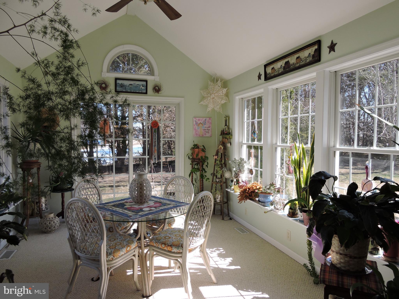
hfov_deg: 71.6
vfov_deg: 56.8
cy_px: 150
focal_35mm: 24
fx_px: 277
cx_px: 200
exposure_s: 1/200
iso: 100
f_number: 3.3
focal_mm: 4.3
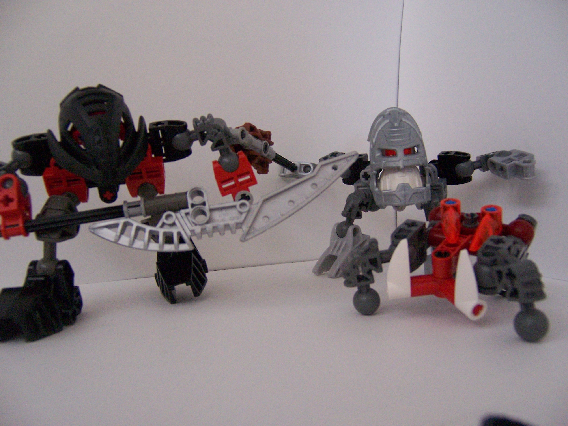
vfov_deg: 42.9
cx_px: 284
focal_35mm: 33
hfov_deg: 55.4
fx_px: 541
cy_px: 213
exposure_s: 1/60
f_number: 2.8
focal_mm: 5.5
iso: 400
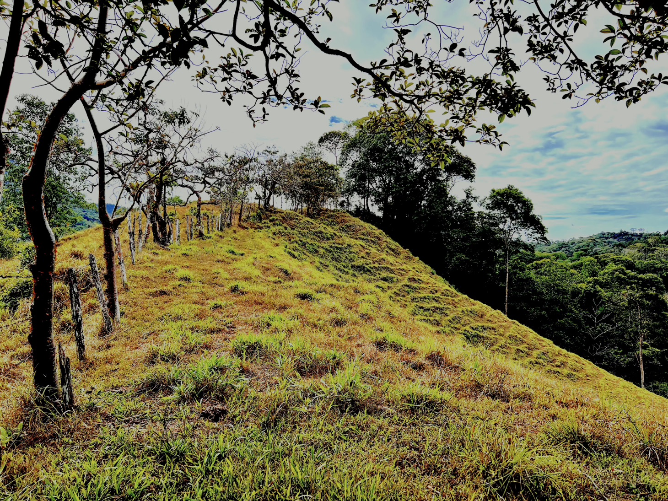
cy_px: 250
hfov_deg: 67.3
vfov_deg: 53.1
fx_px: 502
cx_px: 334
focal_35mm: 26
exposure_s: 1/1621
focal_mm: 5.7
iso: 50
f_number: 1.5
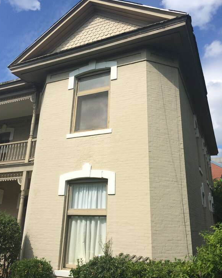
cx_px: 109
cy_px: 128
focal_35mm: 31
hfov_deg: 47.1
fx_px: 255
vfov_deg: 57.1
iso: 32
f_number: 2.2
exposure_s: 1/2740
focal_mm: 4.15
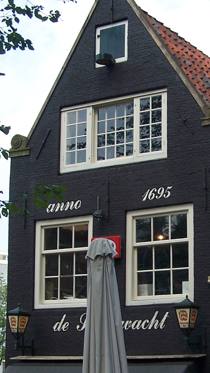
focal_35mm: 77
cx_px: 190
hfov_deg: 15.5
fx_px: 762
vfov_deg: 27.4
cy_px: 230
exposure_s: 1/500
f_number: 2.8
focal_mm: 6.3
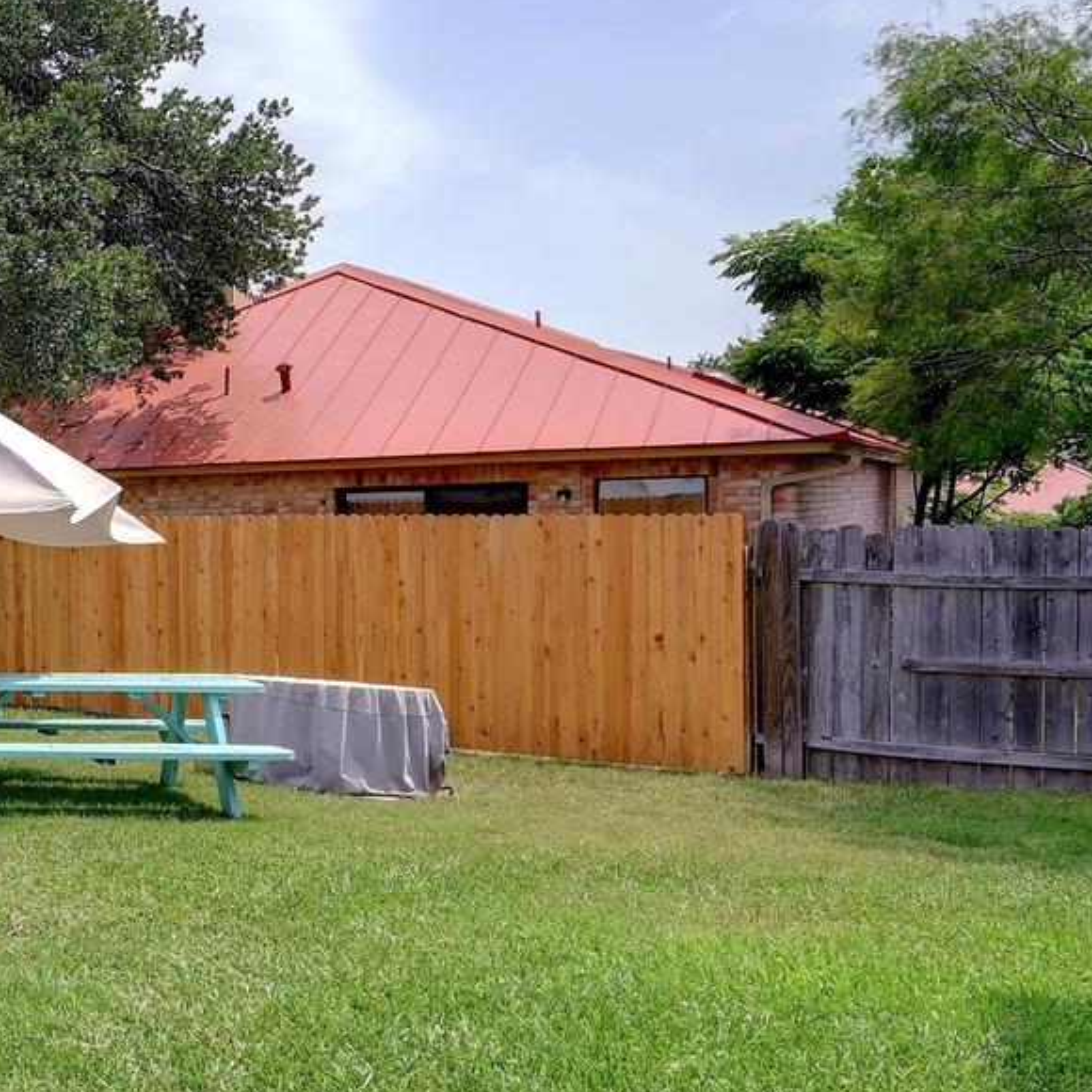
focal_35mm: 42
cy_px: 548
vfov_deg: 40.0
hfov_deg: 27.5
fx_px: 1499
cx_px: -550
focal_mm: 14
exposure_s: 1/200
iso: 80
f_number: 9
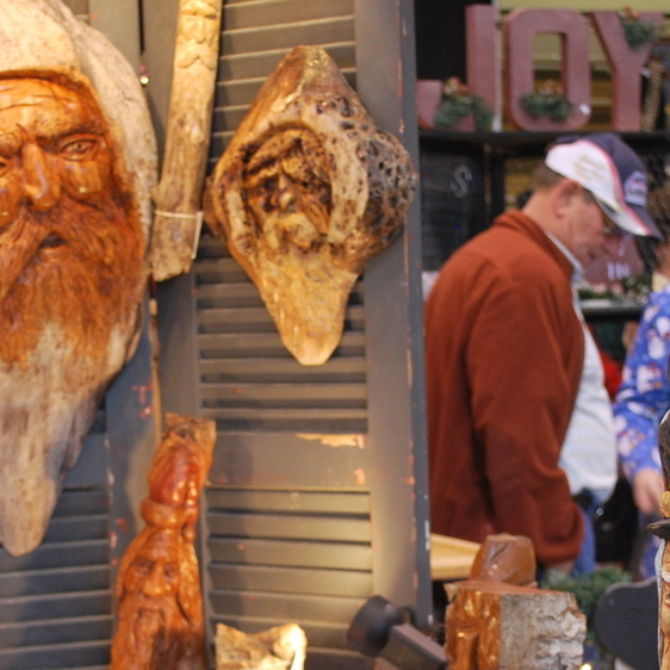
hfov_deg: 15.8
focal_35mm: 110
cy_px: 498
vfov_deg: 15.8
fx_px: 2409
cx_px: 190
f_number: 4.8
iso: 400
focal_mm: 30
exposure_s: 1/20
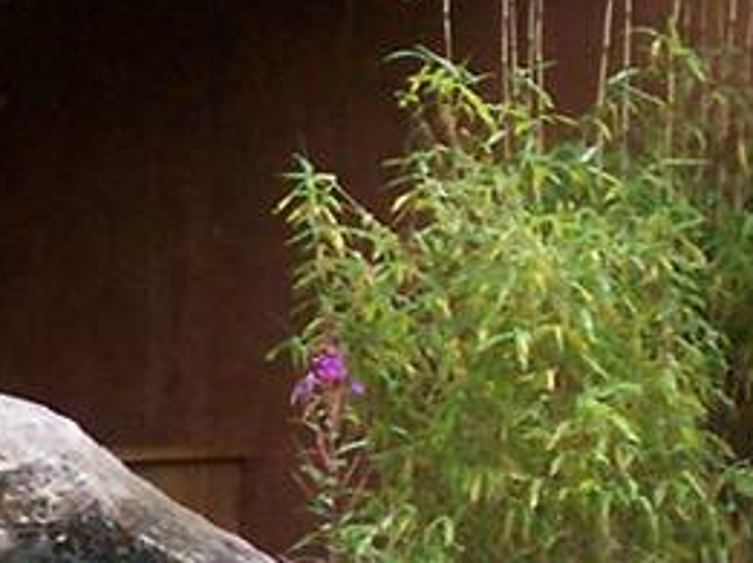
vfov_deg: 6.6
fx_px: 4801
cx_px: -248
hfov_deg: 8.8
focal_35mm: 221
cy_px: 1005
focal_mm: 5.9
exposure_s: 1/332
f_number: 4.5
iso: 100
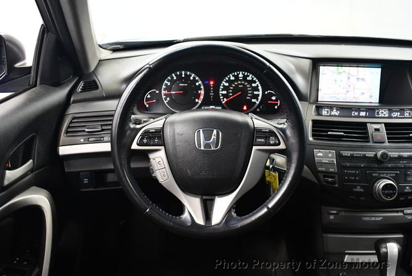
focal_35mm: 36
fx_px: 412
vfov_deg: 36.9
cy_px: 138
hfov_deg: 53.1
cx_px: 206
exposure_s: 1/60
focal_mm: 18
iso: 3600
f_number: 3.5
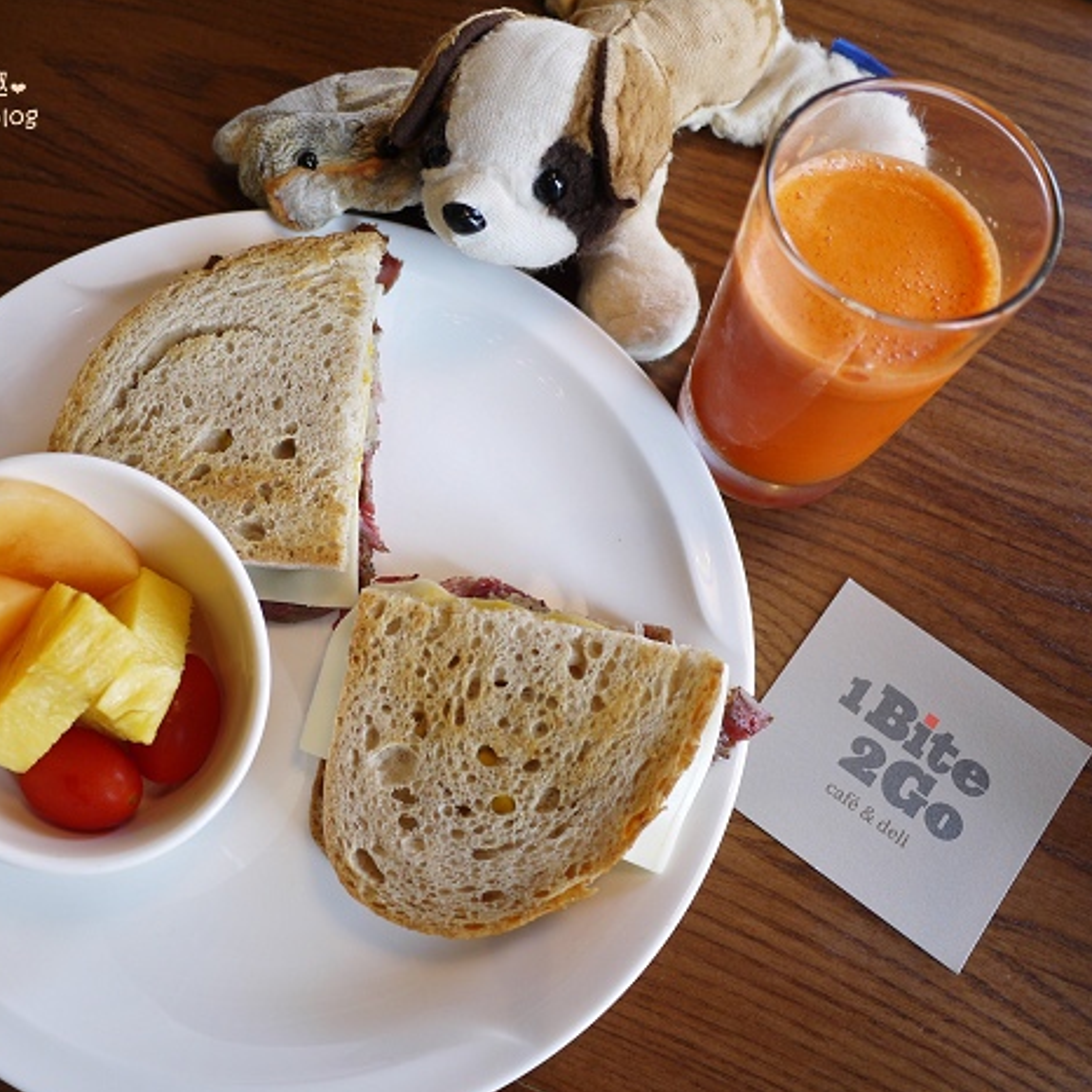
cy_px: 546
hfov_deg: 47.8
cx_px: 382
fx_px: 1213
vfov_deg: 48.5
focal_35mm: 34
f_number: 2.5
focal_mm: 14
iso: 100
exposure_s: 1/60
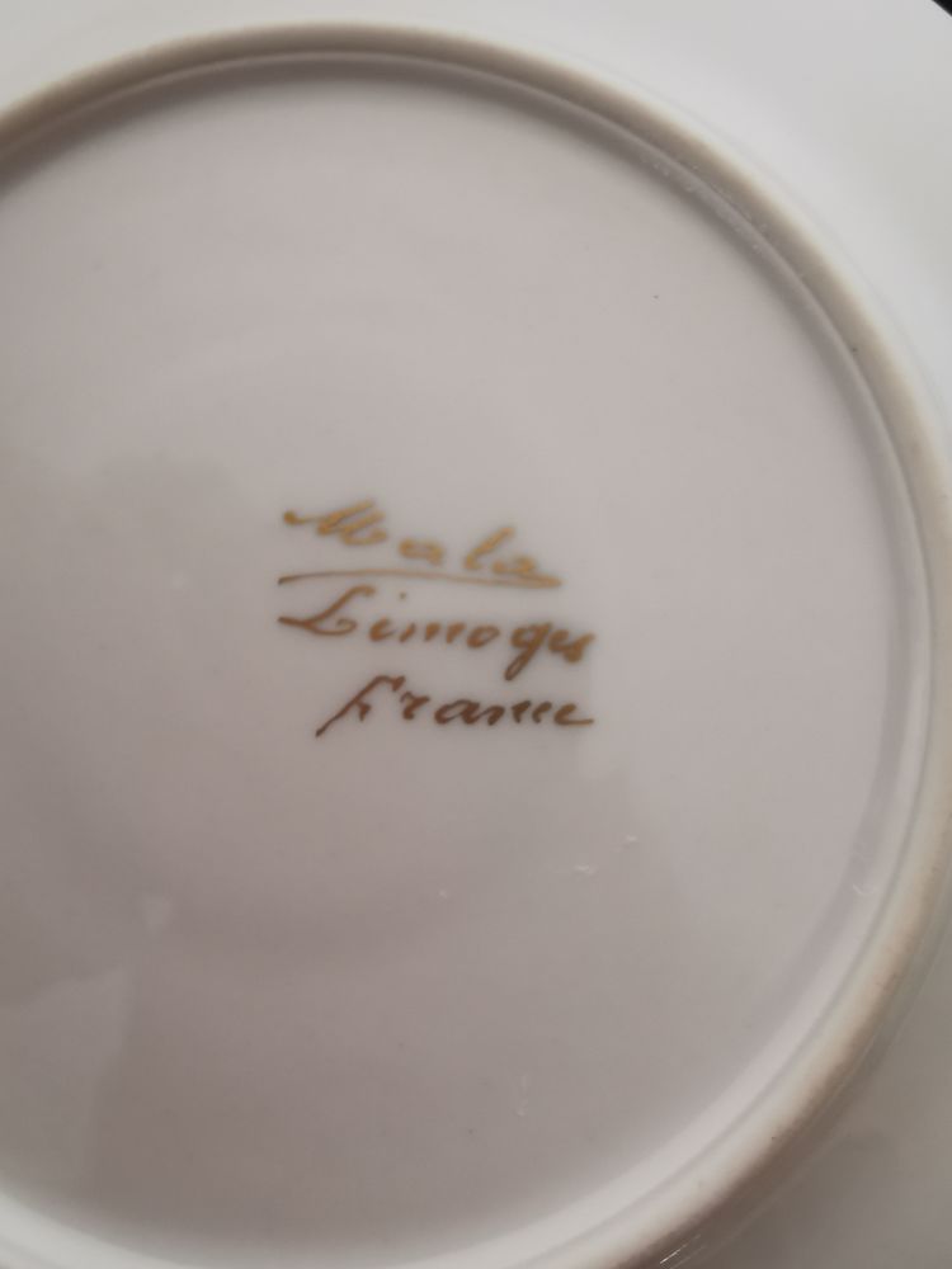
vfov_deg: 67.3
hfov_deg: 53.1
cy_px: 634
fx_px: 953
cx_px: 476
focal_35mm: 26
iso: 125
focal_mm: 2.35
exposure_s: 1/40
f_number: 2.2
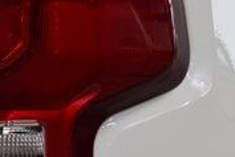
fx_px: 1697
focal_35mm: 260
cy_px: 224
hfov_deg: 7.9
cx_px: 60
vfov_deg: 5.2
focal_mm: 48
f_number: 8
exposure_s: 1/60
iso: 1400
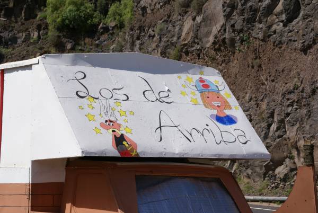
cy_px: 106
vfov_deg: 15.2
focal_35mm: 90
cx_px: 159
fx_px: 796
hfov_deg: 22.6
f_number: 13
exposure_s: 1/250
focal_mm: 60
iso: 100
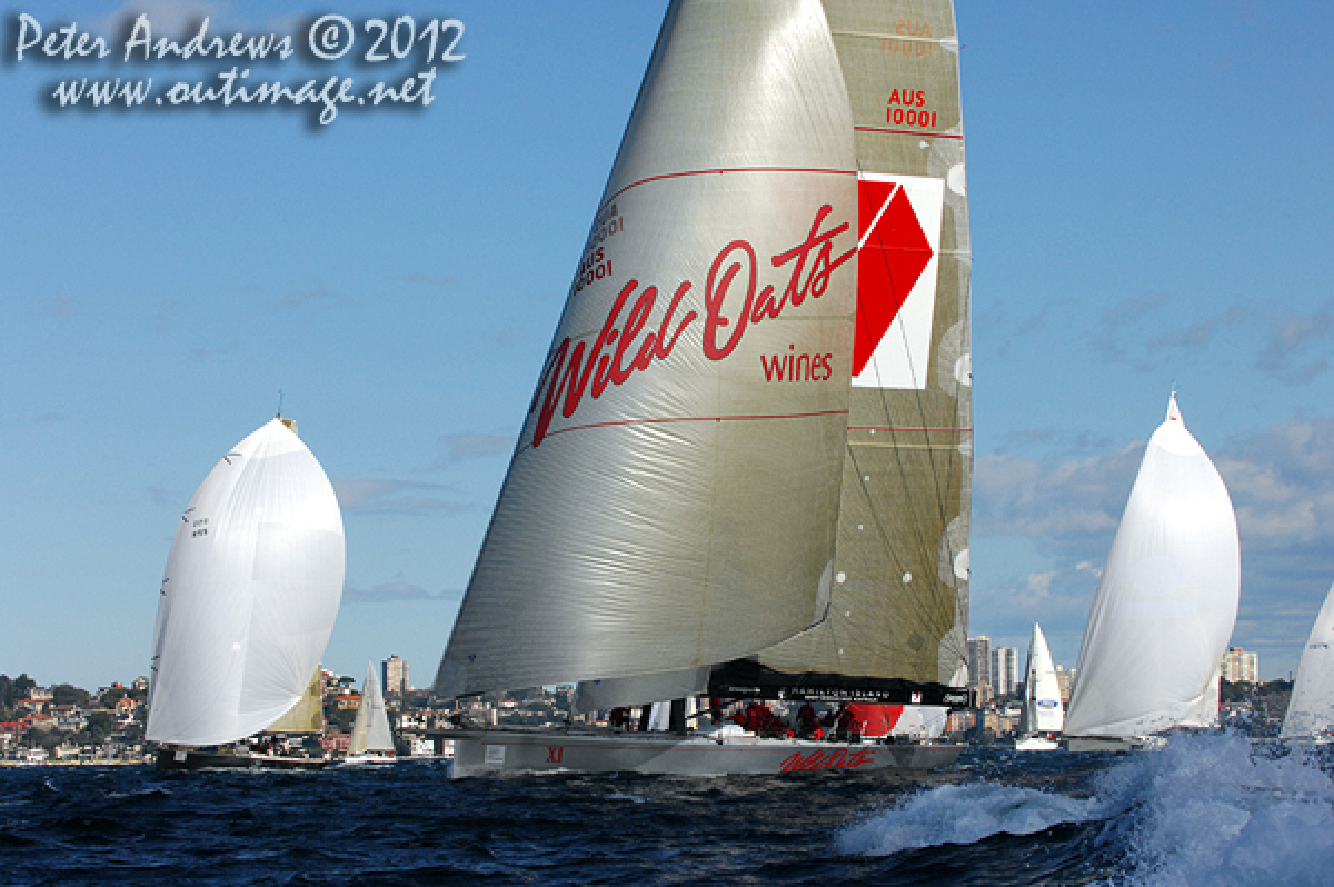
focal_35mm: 112
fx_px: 4165
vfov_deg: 12.2
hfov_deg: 18.2
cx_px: 667
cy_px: 444
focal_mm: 75
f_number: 8
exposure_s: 1/1000
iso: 400
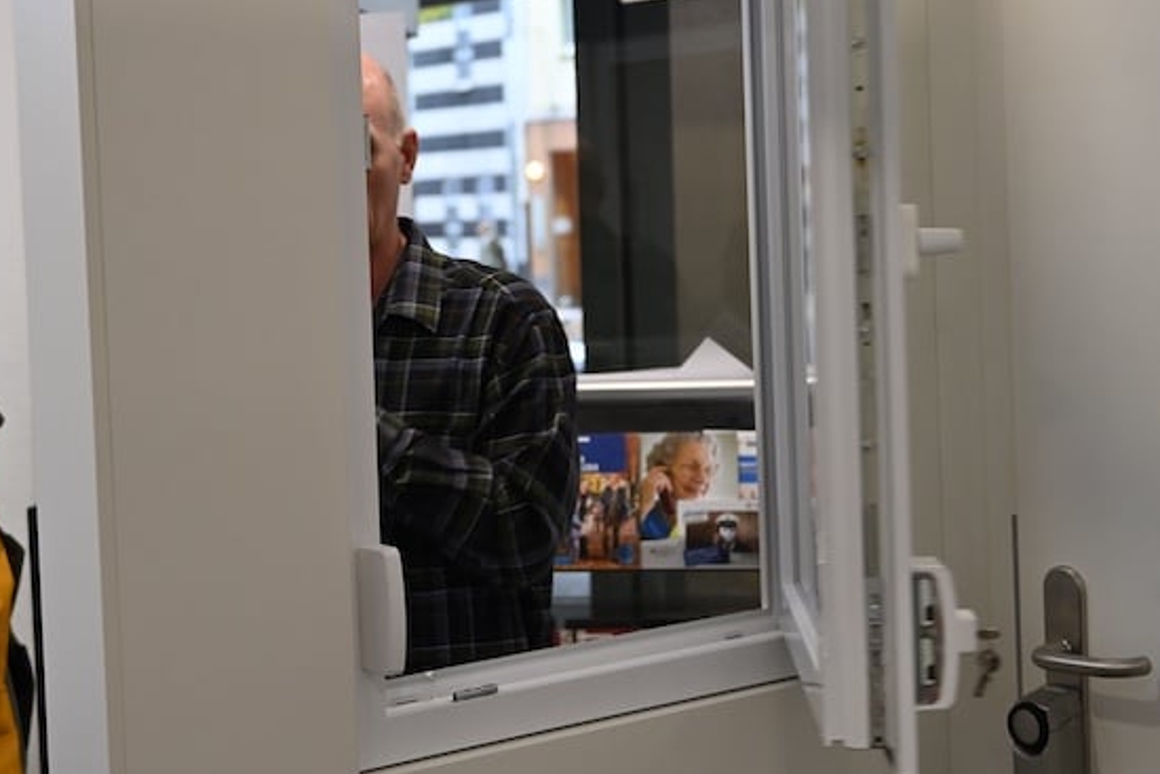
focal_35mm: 67
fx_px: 2159
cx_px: 515
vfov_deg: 20.3
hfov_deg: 30.0
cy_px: 307
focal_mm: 36
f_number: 2.8
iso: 500
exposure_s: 1/100
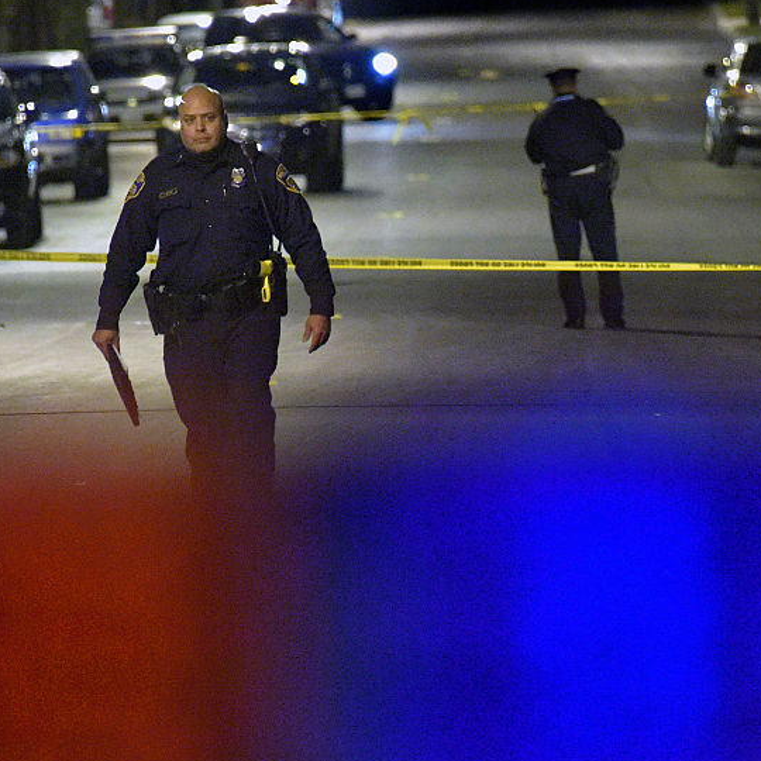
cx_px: 420
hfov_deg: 3.6
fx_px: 12013
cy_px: 428
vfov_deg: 3.6
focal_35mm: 483
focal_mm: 300
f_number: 5.6
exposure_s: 1/100
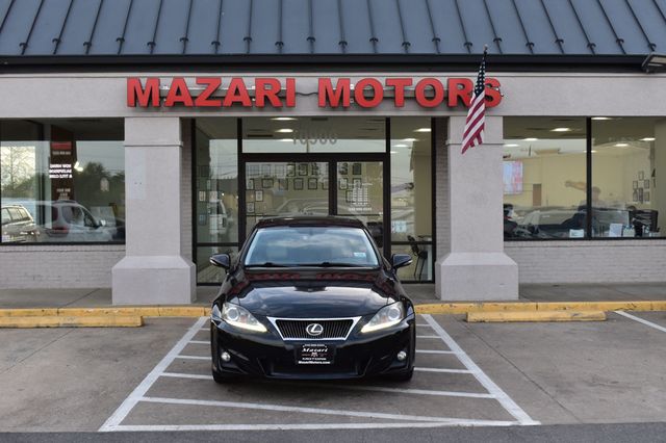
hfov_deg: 43.6
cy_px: 222
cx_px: 333
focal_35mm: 45
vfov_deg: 29.8
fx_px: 832
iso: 400
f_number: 9
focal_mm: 30
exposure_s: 1/100
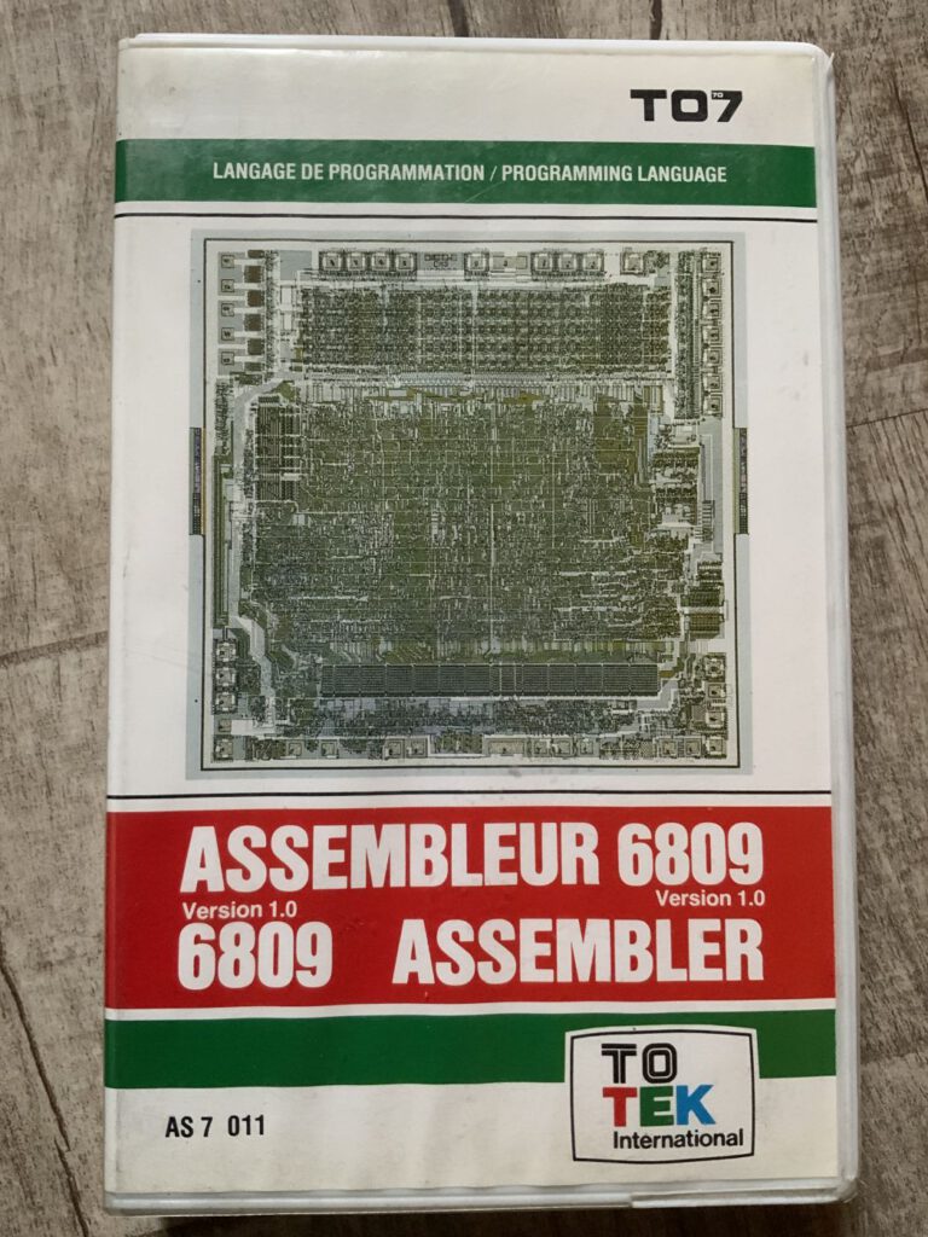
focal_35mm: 29
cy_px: 618
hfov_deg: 48.2
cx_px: 464
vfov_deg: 61.7
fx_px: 1037
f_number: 1.8
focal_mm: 3
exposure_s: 1/45
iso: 320
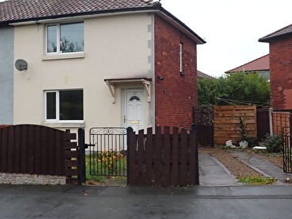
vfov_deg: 30.8
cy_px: 95
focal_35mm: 47
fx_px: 396
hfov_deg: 40.4
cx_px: 151
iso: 100
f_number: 2.8
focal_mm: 4.5
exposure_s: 1/80
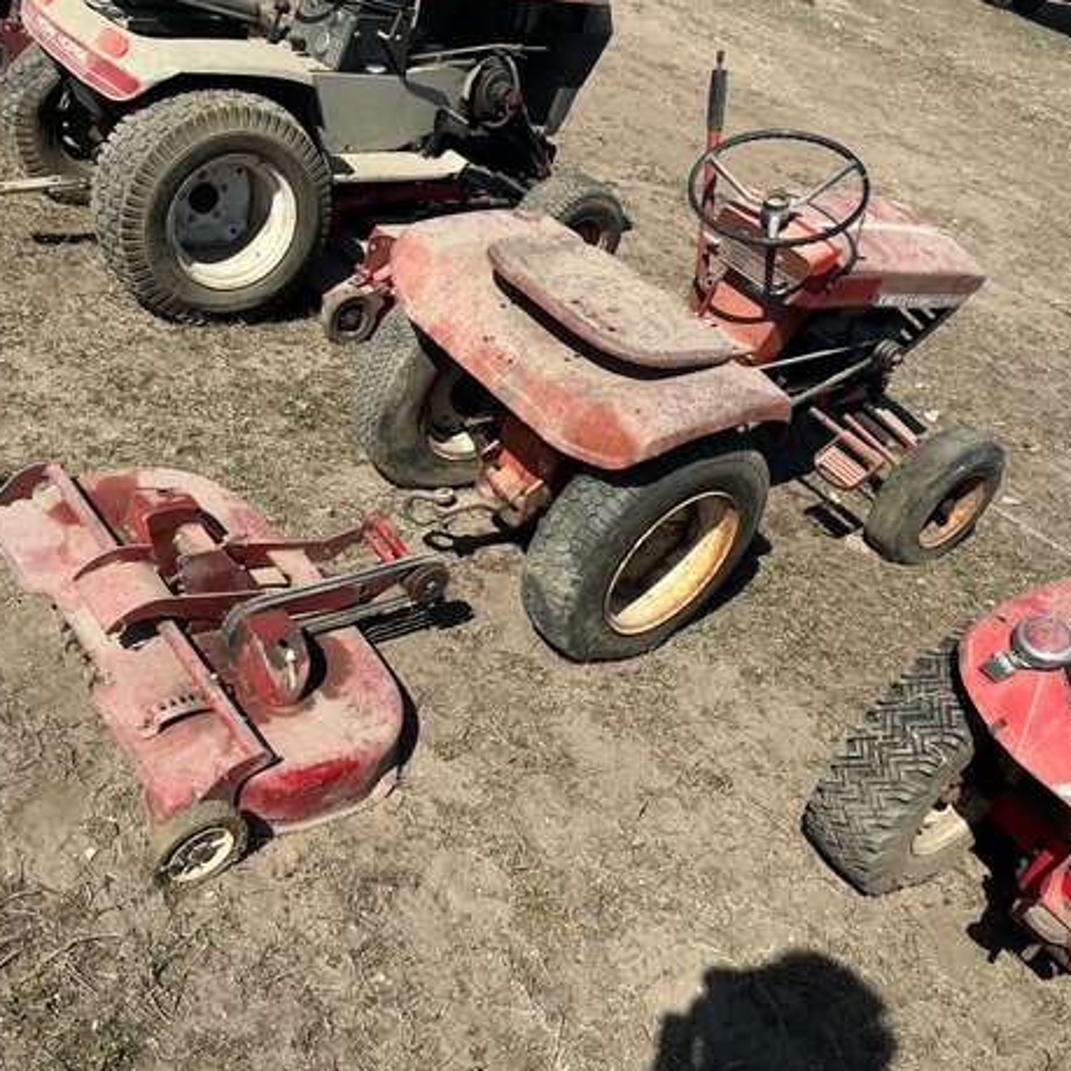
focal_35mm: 34
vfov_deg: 48.4
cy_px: 528
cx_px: 517
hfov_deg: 48.4
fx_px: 1190
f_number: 1.8
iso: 25
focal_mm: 3
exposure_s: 1/1786
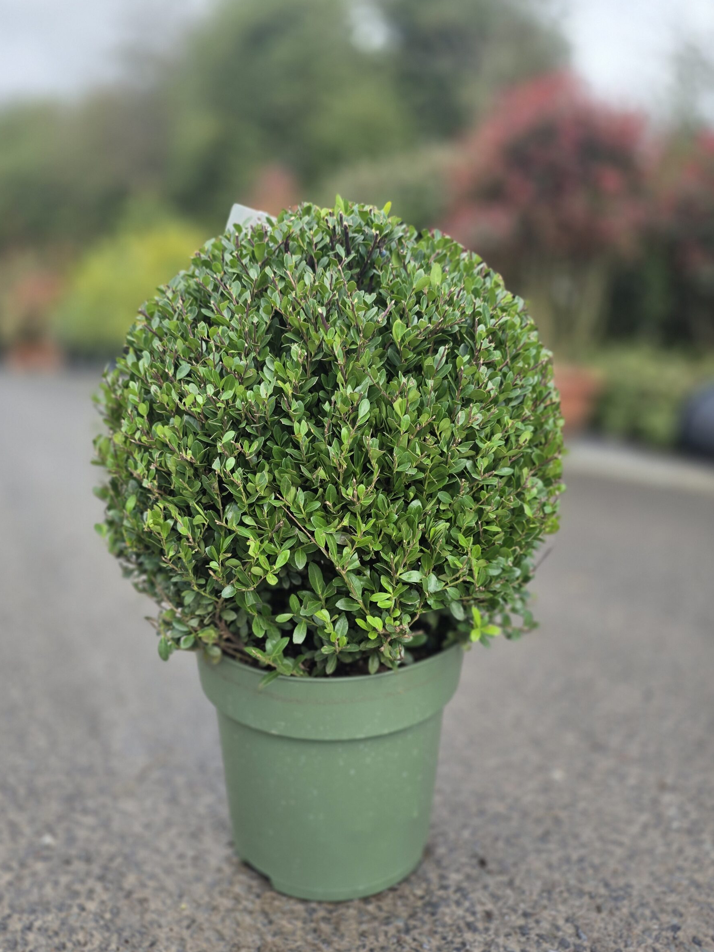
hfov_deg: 54.8
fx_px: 688
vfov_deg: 69.4
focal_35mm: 25
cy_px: 495
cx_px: 329
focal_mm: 6.3
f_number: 1.7
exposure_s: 1/441
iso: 12
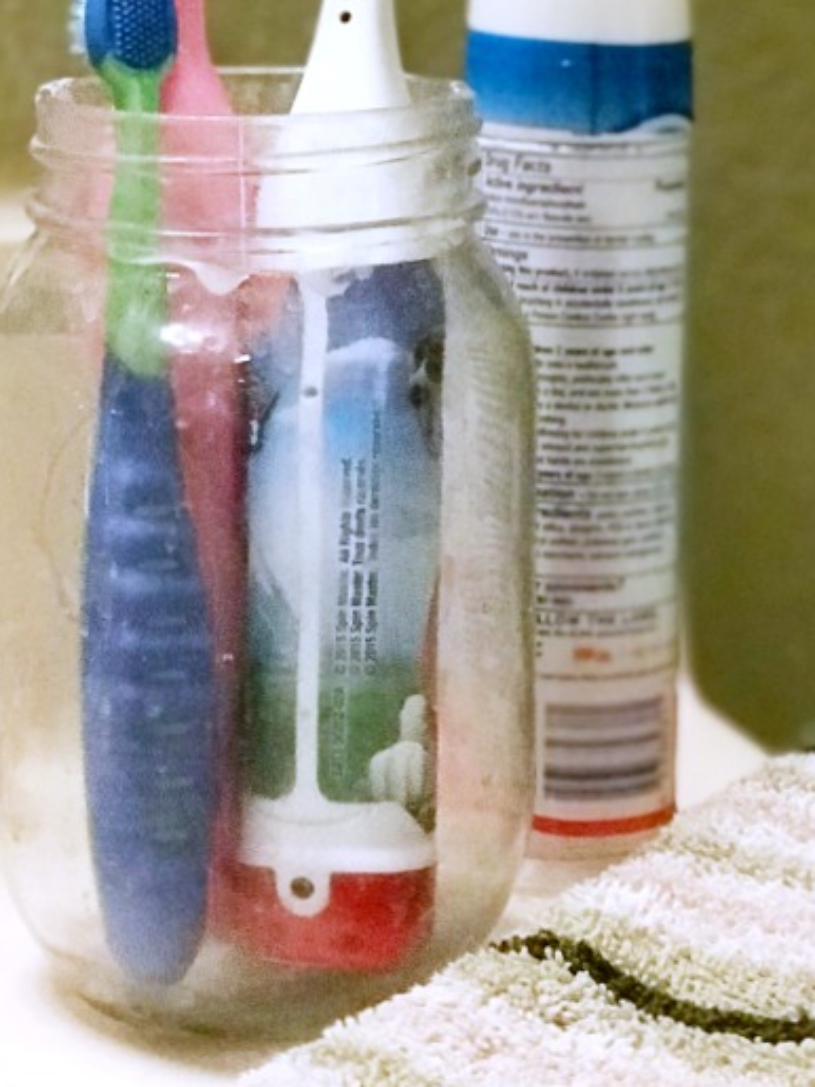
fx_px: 3643
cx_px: 551
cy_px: 326
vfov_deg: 16.9
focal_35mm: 116
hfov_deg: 12.7
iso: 1250
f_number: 2.8
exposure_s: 1/60
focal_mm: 6.6
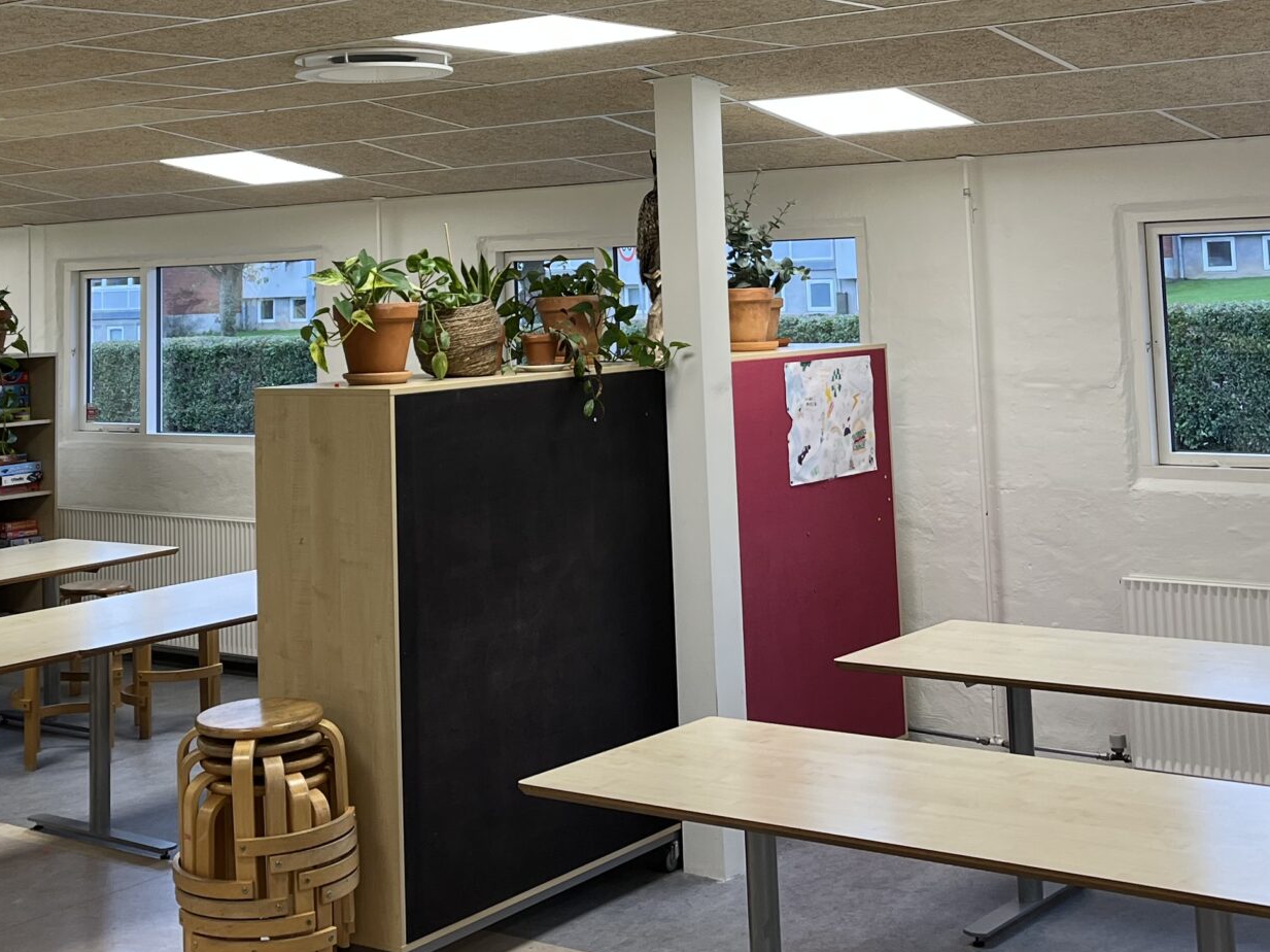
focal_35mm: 54
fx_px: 1981
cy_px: 82
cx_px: 521
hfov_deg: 35.5
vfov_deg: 26.1
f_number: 1.6
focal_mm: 5.1
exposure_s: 1/100
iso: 64
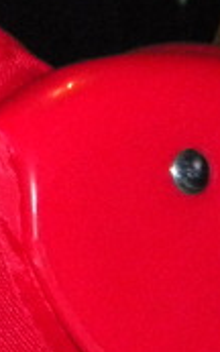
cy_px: -77
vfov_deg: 6.7
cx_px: -401
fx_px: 2967
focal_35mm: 309
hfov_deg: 4.1
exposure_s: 1/60
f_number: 5.1
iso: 800
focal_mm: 14.3
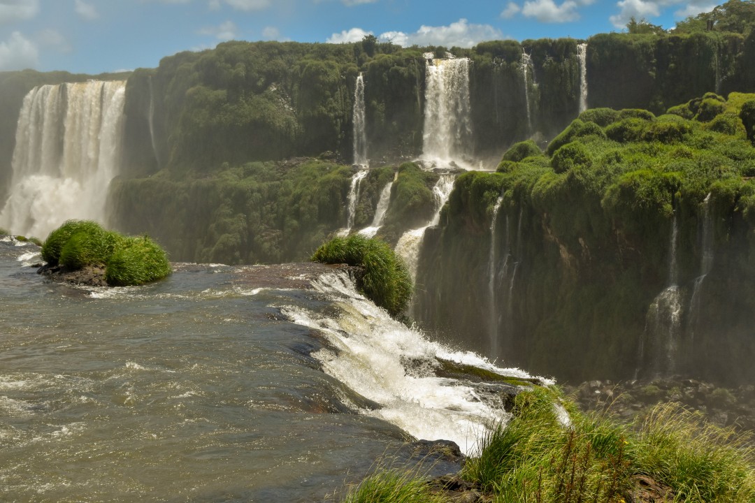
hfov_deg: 38.9
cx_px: 378
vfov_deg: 26.5
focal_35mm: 51
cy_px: 252
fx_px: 1069
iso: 400
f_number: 8
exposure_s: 1/2000
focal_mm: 34
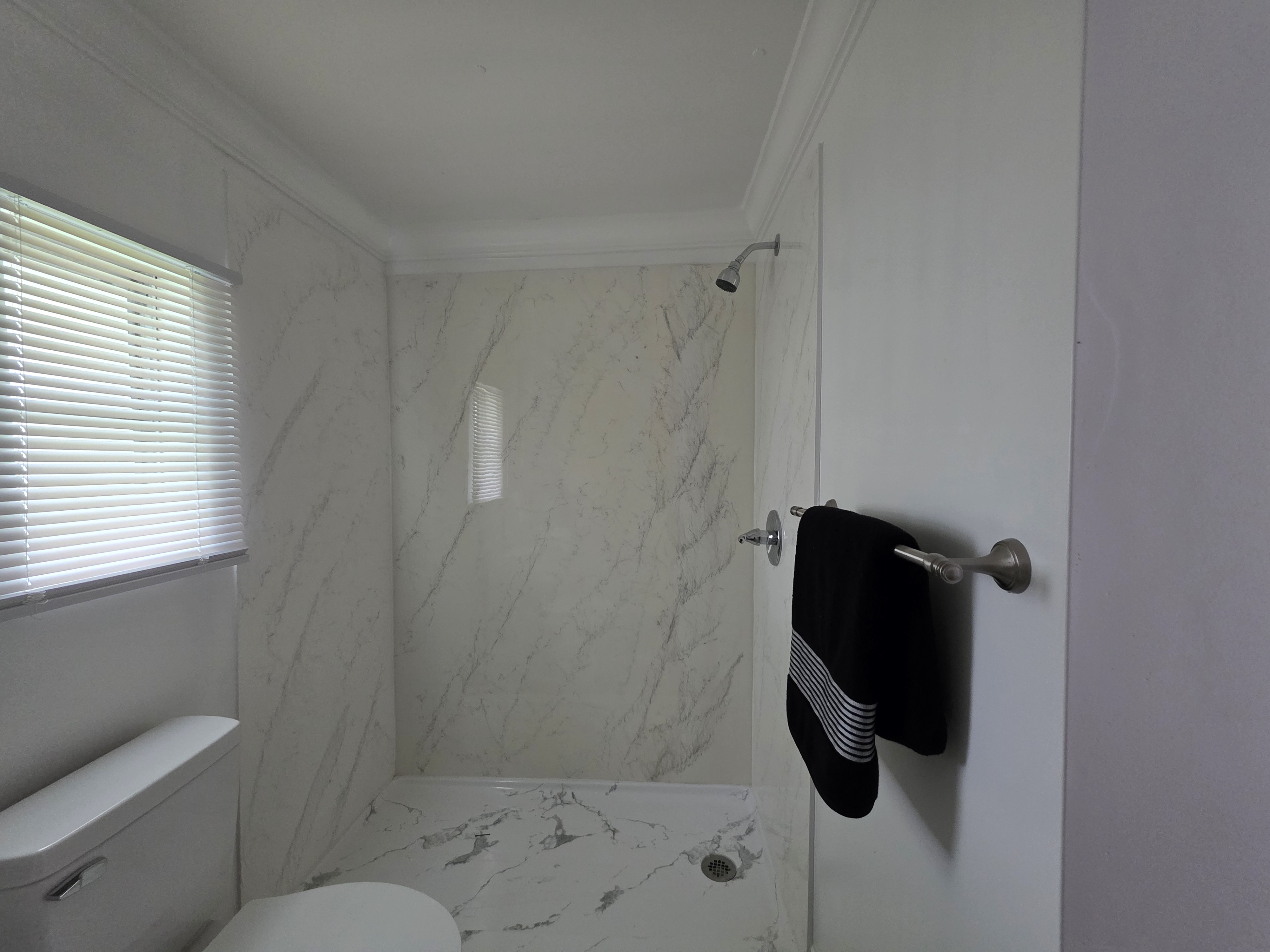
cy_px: 476
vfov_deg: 89.9
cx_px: 635
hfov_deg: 106.2
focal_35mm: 13
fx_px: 477
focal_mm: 2.2
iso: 500
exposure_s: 1/60
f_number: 1.9
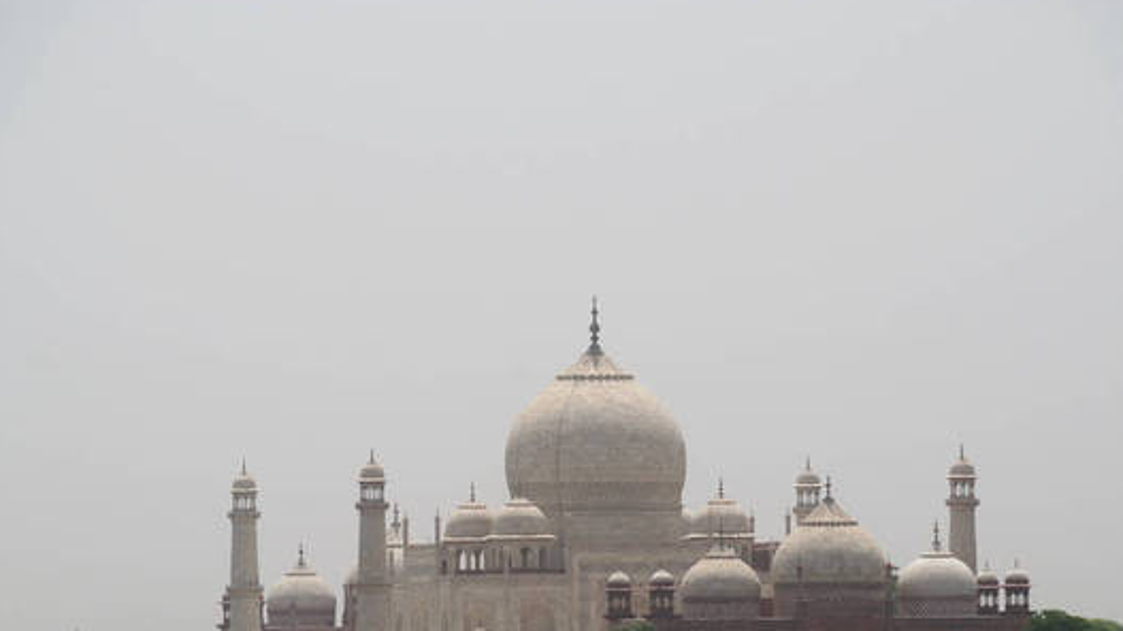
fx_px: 12443
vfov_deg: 2.9
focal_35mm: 418
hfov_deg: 5.2
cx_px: 584
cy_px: 452
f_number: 8
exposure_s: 1/320
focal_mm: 200
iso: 100
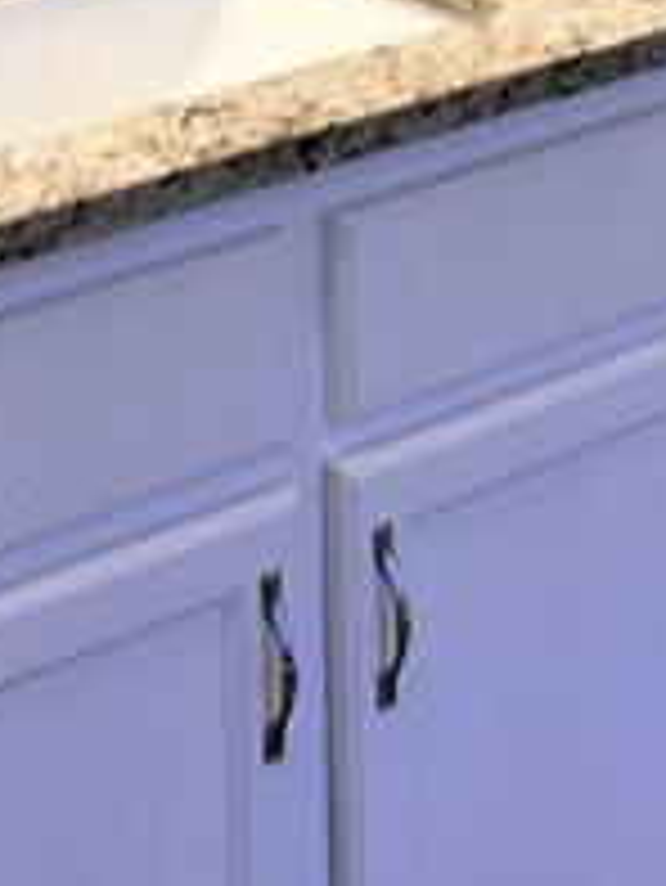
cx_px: 472
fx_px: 2896
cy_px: -351
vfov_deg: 16.2
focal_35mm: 113
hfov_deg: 13.1
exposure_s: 1/40
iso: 25
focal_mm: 4.15
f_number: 2.2
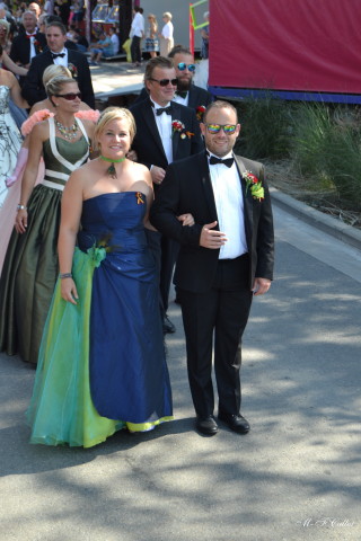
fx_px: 1083
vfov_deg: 28.1
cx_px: 180
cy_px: 270
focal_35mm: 72
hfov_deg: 18.9
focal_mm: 48
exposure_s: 1/125
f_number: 5.6
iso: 125
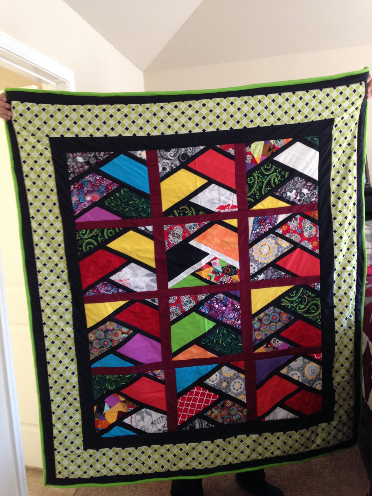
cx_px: 186
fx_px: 473
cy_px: 248
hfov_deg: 42.9
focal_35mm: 33
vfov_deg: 55.4
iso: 100
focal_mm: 4.12
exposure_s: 1/20
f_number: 2.4
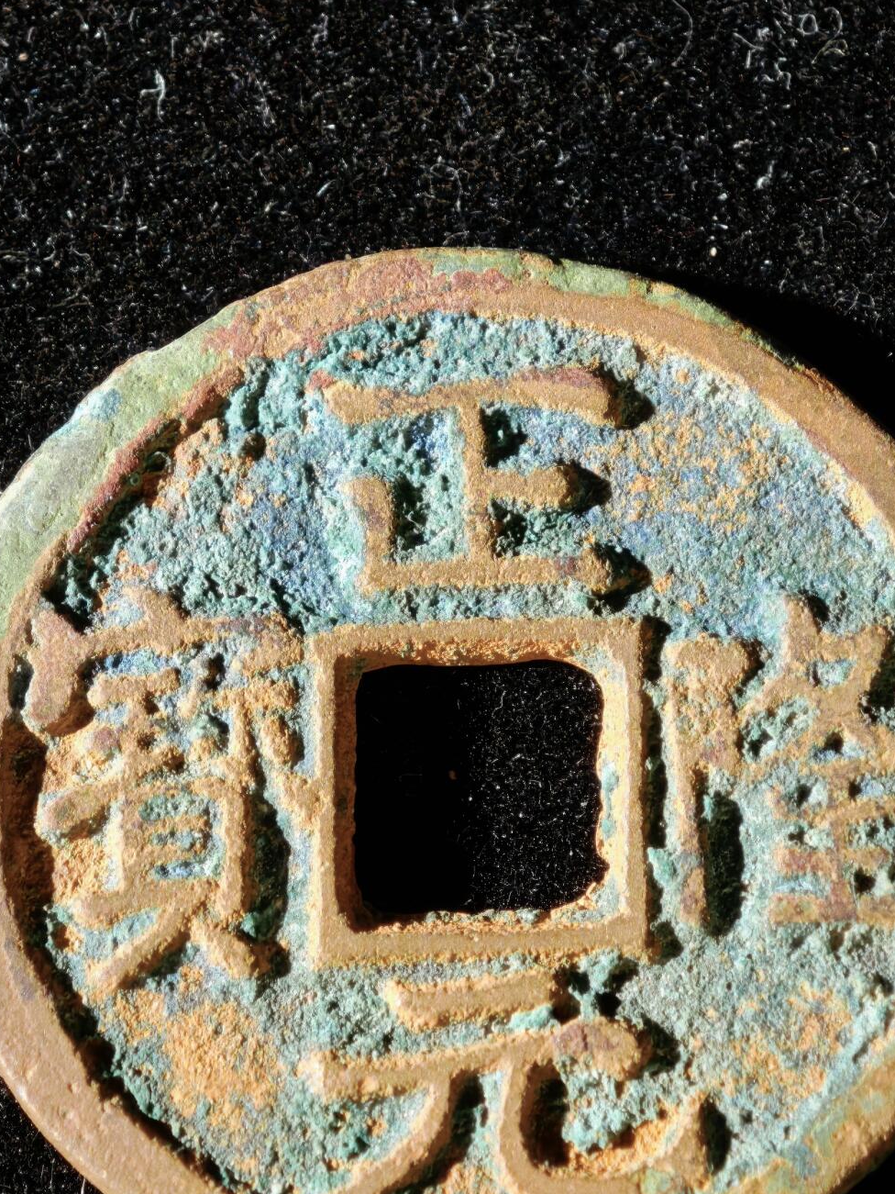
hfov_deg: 10.0
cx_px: 463
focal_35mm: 148
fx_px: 5101
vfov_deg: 13.3
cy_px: 750
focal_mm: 9
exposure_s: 1/100
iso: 400
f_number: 2
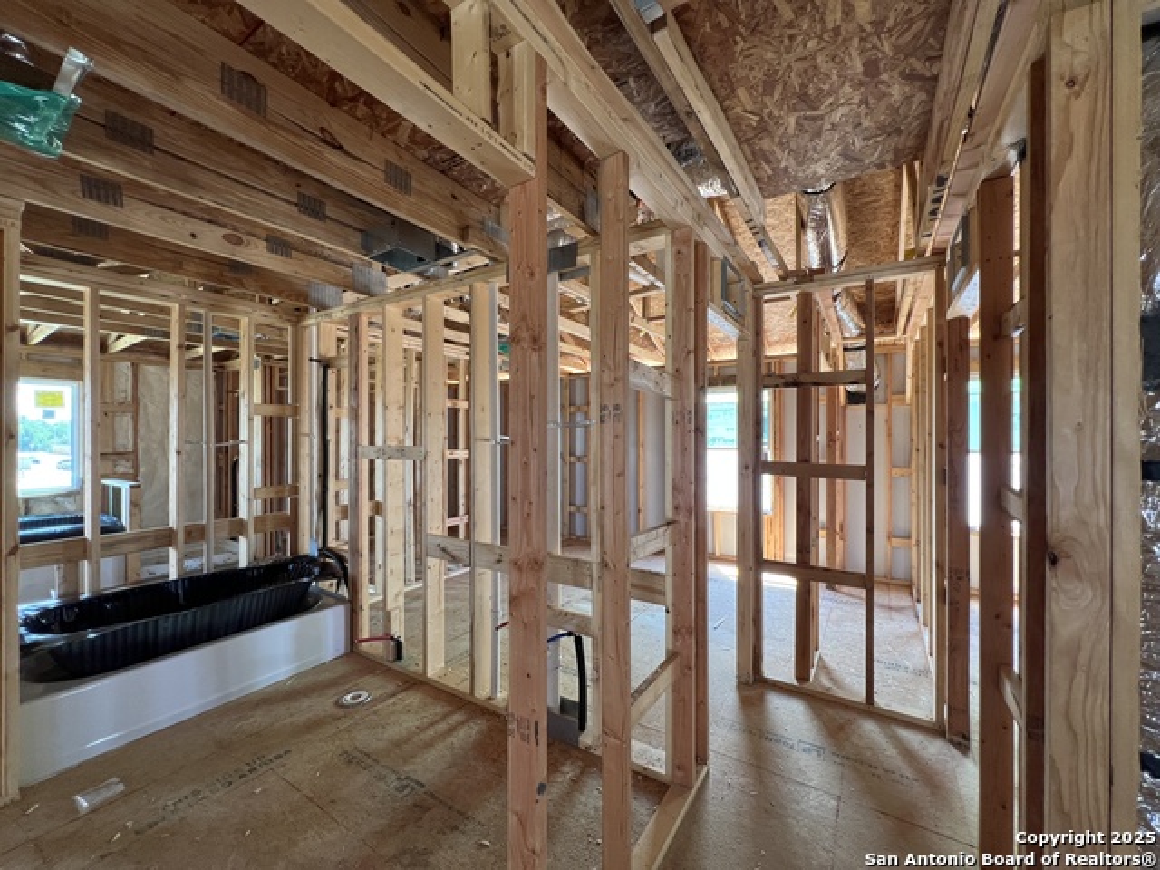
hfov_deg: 106.2
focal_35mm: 13
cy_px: 435
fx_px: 436
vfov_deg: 89.9
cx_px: 580
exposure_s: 1/99
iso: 125
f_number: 1.8
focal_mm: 1.57
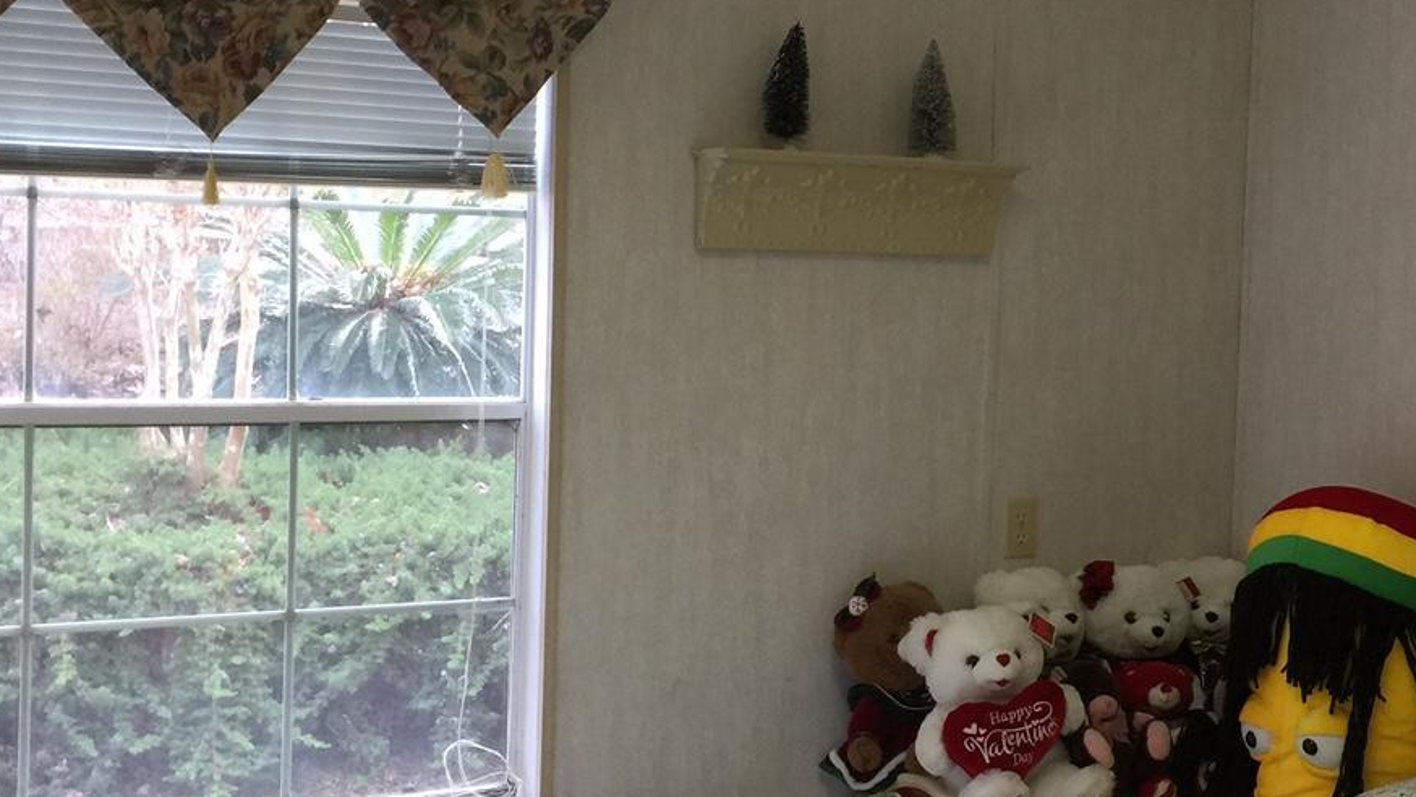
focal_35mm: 59
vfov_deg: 20.4
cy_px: 358
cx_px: 1094
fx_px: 2216
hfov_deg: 34.5
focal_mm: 4.15
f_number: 2.2
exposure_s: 1/40
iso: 32
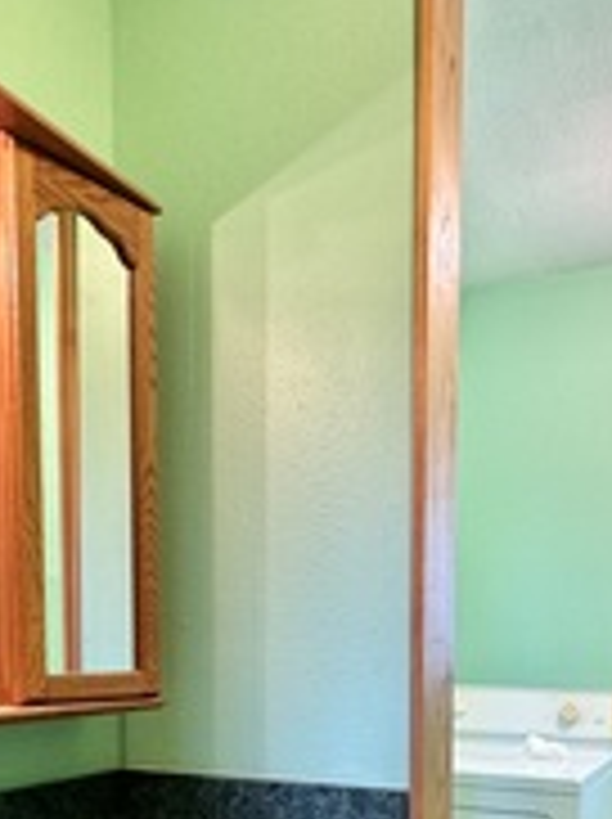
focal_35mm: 37
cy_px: 716
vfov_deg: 46.0
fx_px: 874
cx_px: 360
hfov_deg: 38.5
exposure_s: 1/60
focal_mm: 2.22
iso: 200
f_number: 2.2
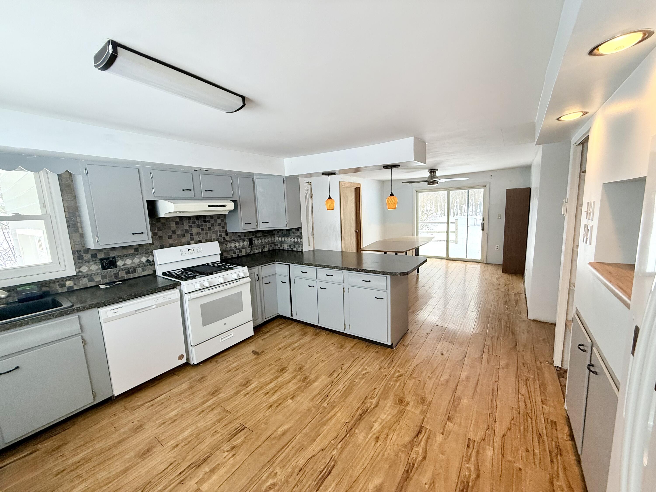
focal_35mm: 14
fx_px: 265
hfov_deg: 102.1
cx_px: 328
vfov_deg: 85.7
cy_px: 246
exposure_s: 1/120
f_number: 2.2
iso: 160
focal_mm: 2.22
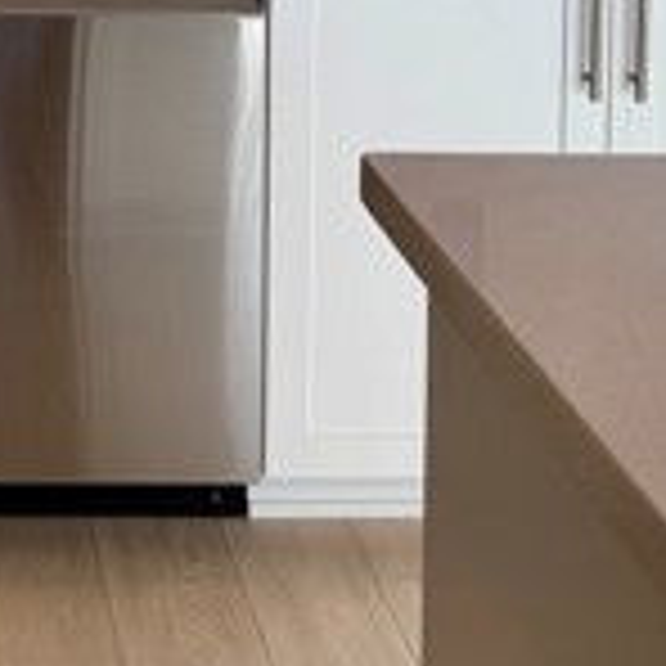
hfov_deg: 18.1
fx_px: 2003
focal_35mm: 92
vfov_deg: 16.9
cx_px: -104
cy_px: -374
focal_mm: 6.76
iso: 80
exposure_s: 1/521
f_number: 1.78
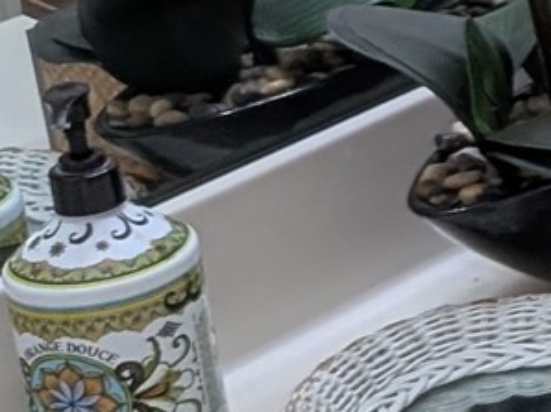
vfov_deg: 8.8
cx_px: 1675
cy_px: -150
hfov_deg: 9.4
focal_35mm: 165
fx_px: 2624
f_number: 1.7
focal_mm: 4.53
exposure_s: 1/120
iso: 186
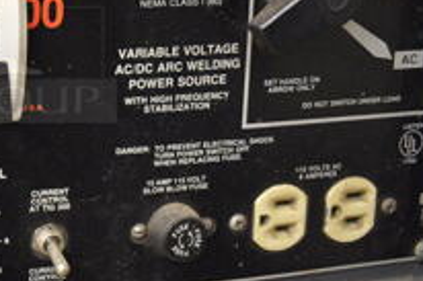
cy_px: 14
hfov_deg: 22.9
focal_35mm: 80
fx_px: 939
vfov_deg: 16.7
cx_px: -111
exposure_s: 1/25
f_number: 3.5
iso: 3200
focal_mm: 18
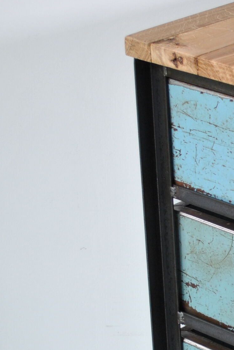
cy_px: 316
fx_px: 1428
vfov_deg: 13.8
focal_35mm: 147
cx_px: 332
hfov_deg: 9.2
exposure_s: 1/80
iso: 200
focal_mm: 28
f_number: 4.5
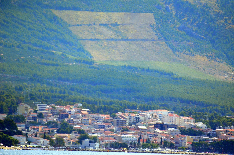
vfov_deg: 3.0
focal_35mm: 450
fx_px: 2918
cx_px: 117
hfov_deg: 4.6
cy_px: 78
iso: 1800
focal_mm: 300
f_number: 5.6
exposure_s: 1/8000
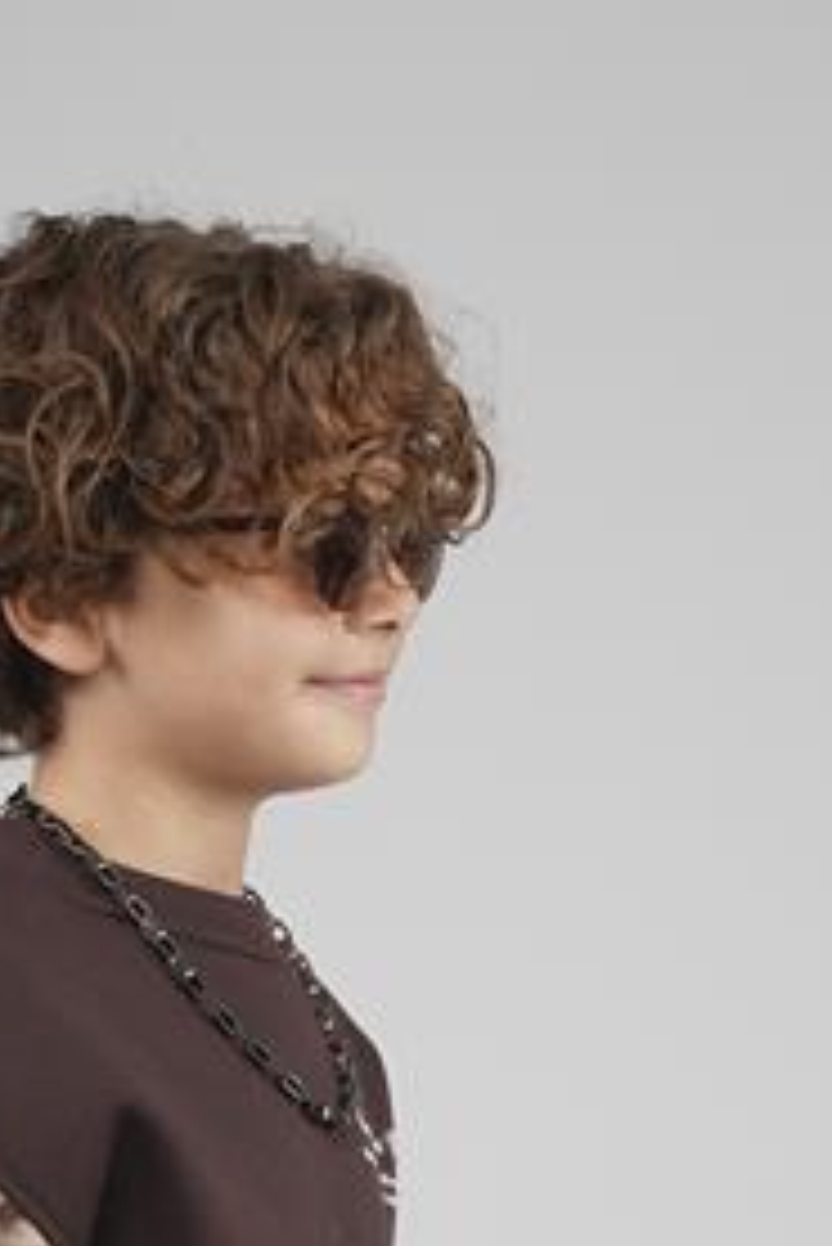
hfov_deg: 6.2
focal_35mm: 223
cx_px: 135
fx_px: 7720
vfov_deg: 9.2
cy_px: 1304
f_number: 8
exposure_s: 1/160
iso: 80
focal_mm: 69
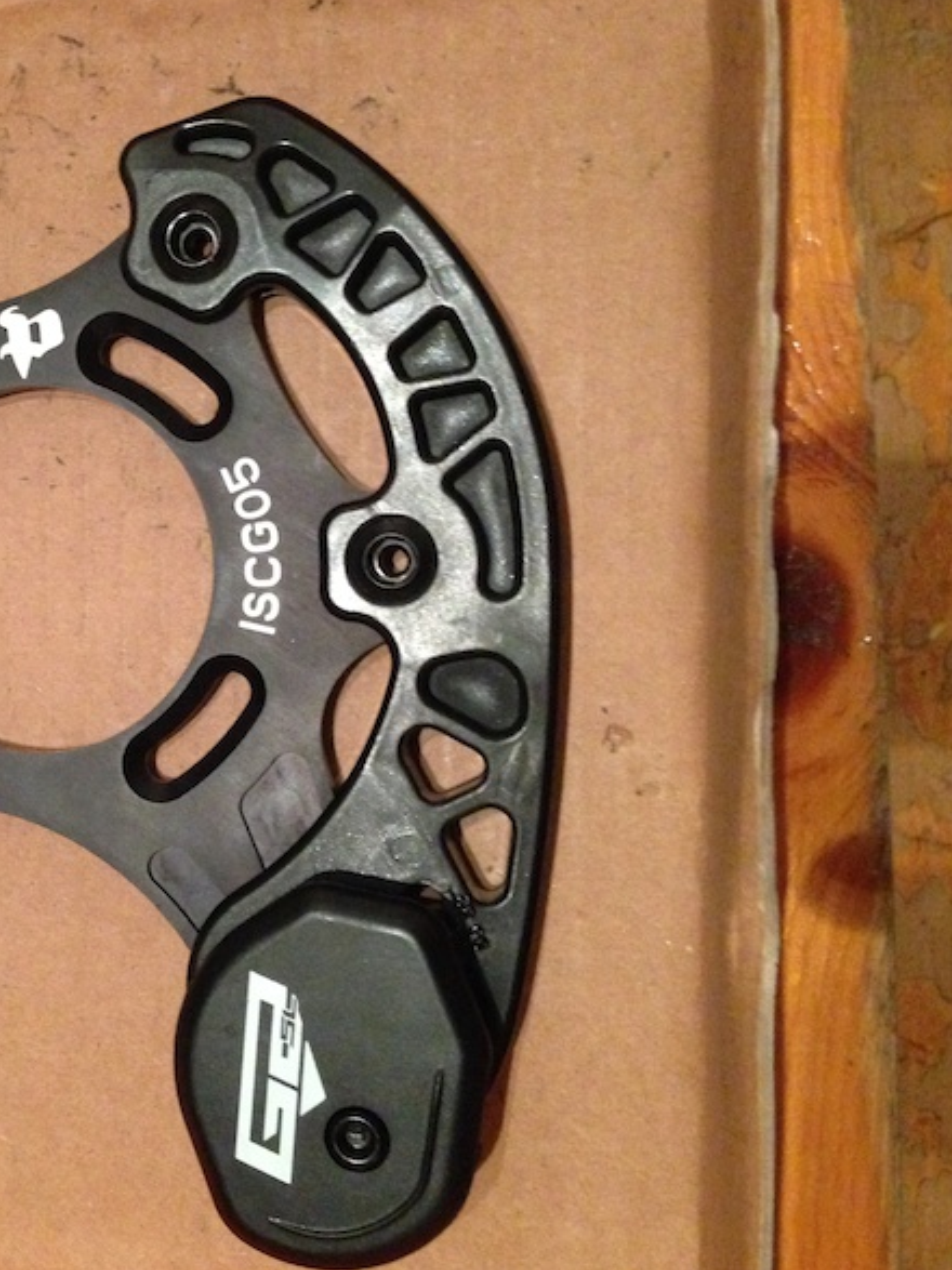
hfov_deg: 30.7
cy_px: 630
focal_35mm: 45
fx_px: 1651
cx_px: 91
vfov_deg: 42.1
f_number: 2.4
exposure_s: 1/15
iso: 800
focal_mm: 4.12
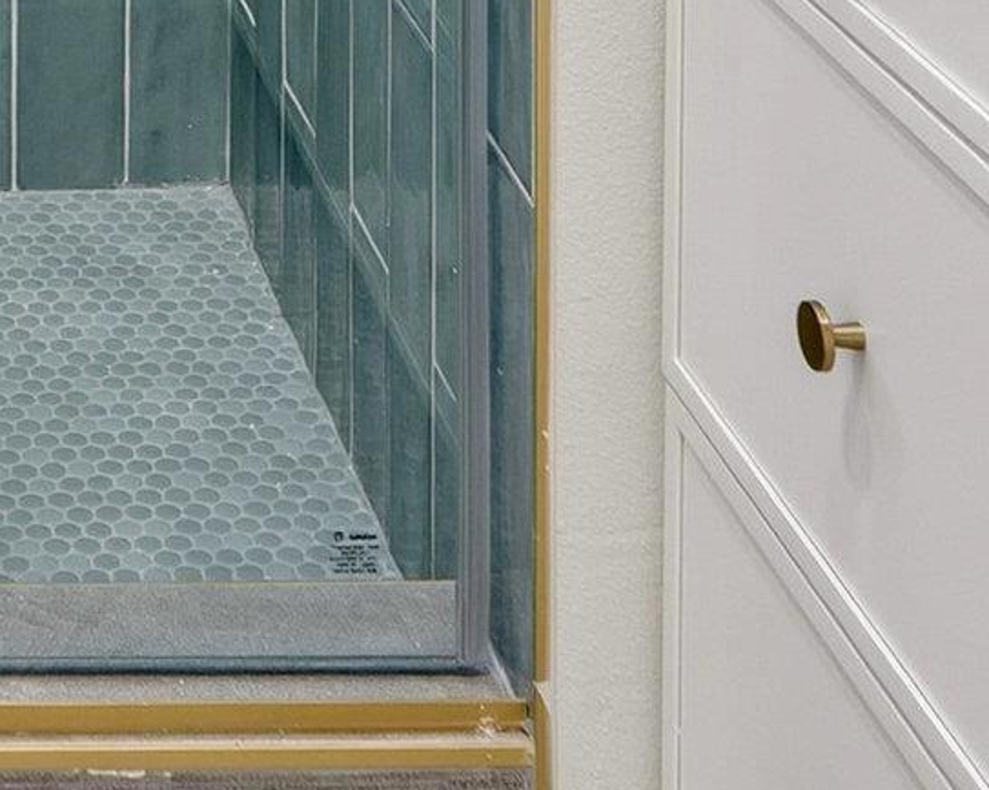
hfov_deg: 20.9
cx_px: -301
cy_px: -963
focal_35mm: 83
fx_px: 2429
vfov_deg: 14.2
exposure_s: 1/4
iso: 100
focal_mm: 16
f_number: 5.6
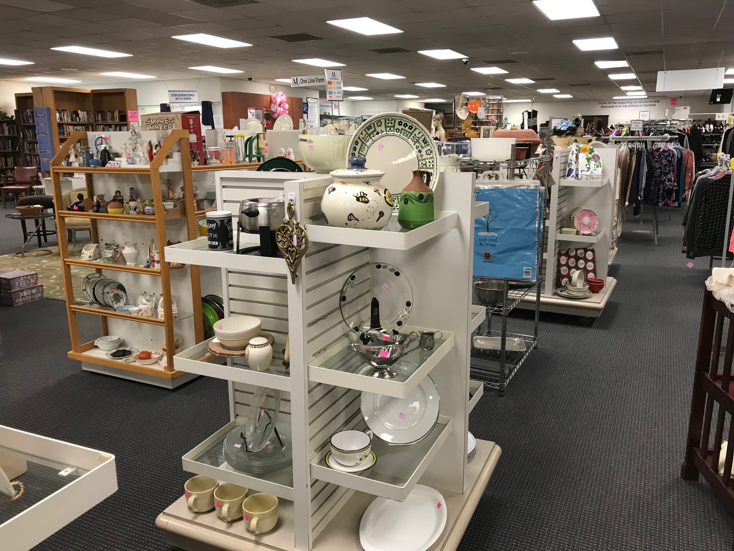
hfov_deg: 63.4
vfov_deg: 49.7
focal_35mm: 28
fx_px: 594
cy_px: 276
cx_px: 367
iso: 40
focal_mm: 3.99
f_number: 1.8
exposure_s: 1/24
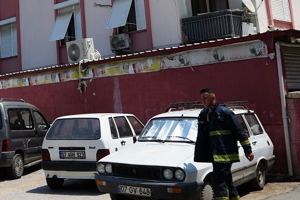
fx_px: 533
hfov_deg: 30.4
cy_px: 8
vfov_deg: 20.7
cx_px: 44
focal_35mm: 64
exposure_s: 1/1000
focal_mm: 24
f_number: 5
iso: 100
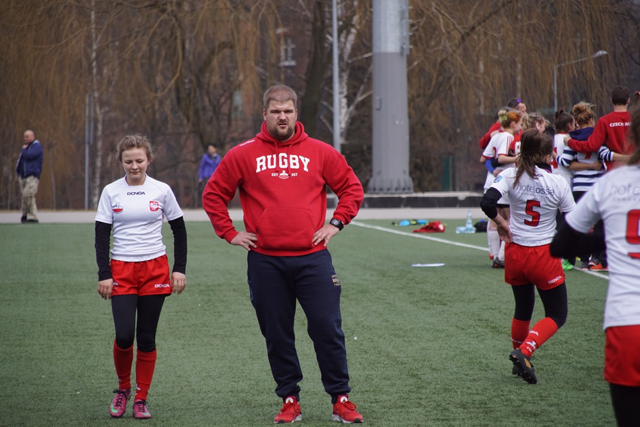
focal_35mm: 225
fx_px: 4000
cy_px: 214
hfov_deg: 9.1
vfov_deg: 6.1
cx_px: 320
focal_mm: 150
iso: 125
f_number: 5.6
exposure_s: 1/250
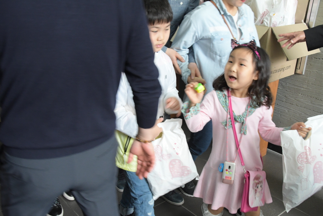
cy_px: 108
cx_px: 162
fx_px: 350
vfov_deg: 34.2
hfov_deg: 49.5
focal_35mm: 39
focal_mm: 26
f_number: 8
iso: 2500
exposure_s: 1/80
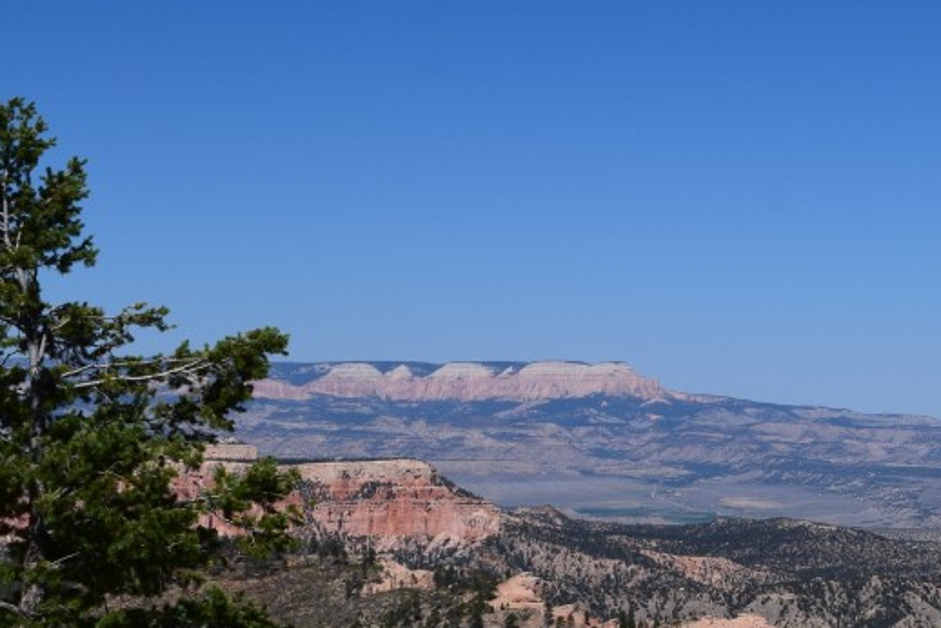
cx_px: 1194
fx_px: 2963
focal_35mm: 113
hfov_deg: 17.1
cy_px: 301
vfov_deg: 12.1
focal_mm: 29
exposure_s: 1/500
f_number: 11
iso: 200
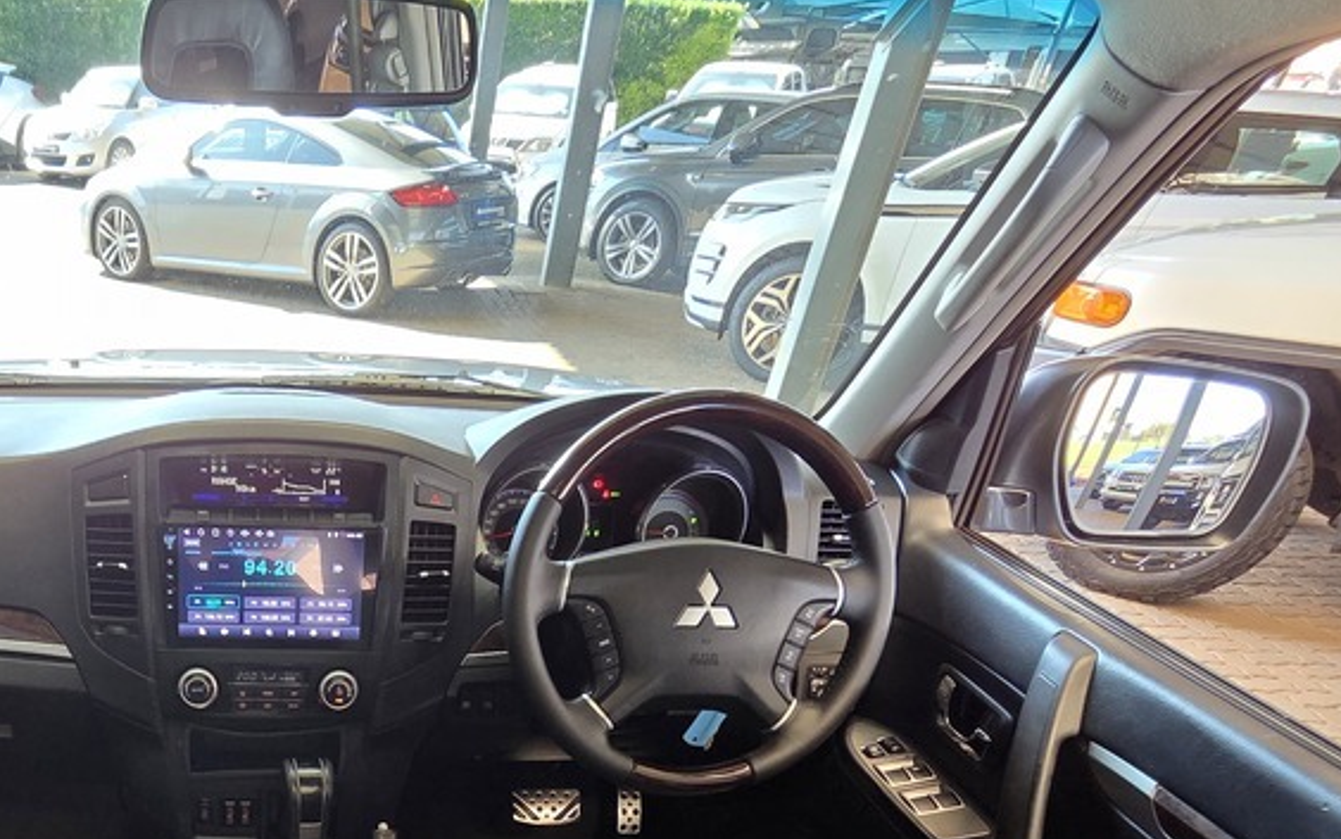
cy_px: 870
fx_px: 914
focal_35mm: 25
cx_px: 281
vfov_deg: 41.7
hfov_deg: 66.3
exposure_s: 1/50
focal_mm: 2.2
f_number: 2.2
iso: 250
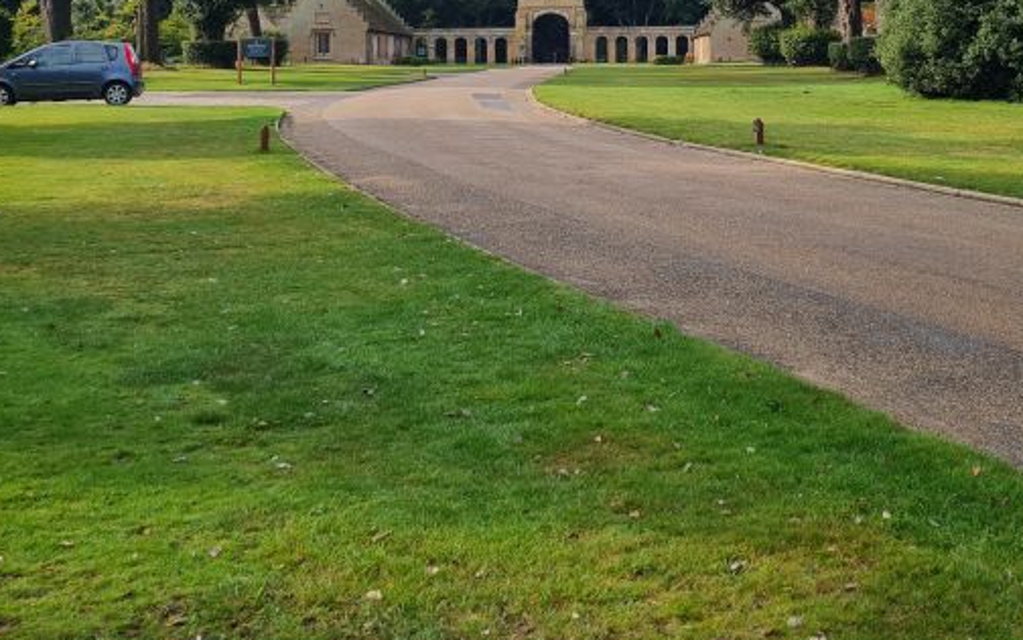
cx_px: 578
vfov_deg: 24.0
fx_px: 1450
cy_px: 29
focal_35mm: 52
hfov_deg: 38.8
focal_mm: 5.4
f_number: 1.8
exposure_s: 1/1444
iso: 50
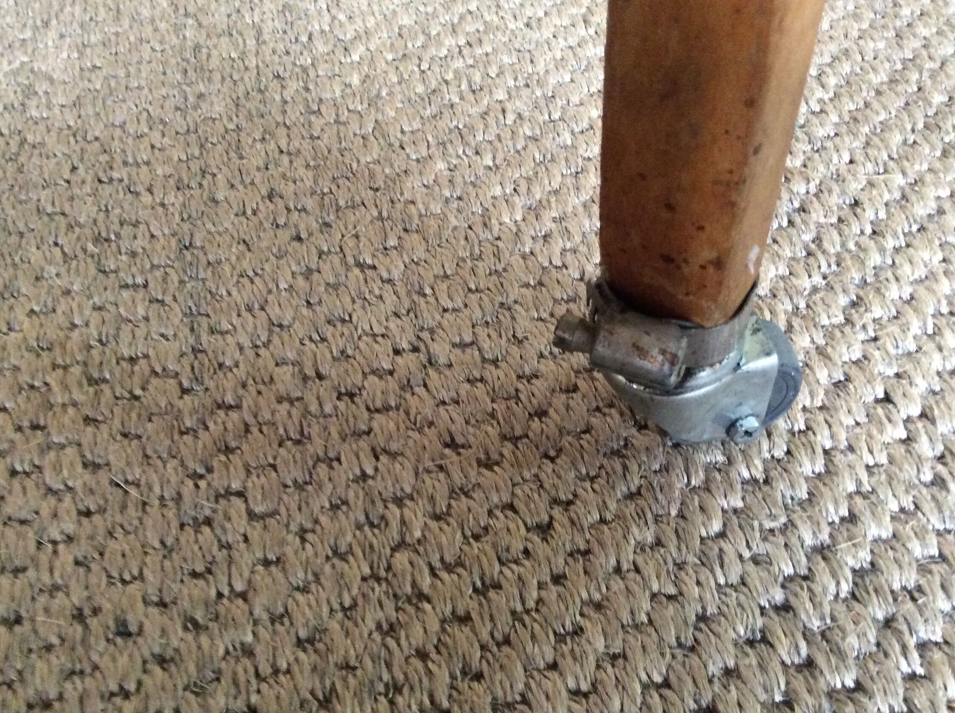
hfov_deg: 50.2
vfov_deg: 38.5
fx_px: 1019
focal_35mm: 37
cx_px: 456
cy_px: 394
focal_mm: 3.3
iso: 400
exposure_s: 1/17
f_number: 2.4
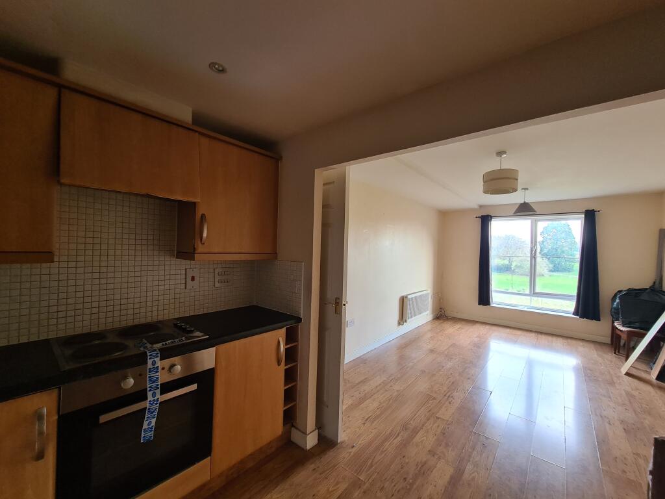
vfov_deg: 89.9
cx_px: 332
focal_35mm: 13
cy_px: 250
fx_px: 250
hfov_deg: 106.2
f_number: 2.2
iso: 200
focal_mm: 2.2
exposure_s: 1/50
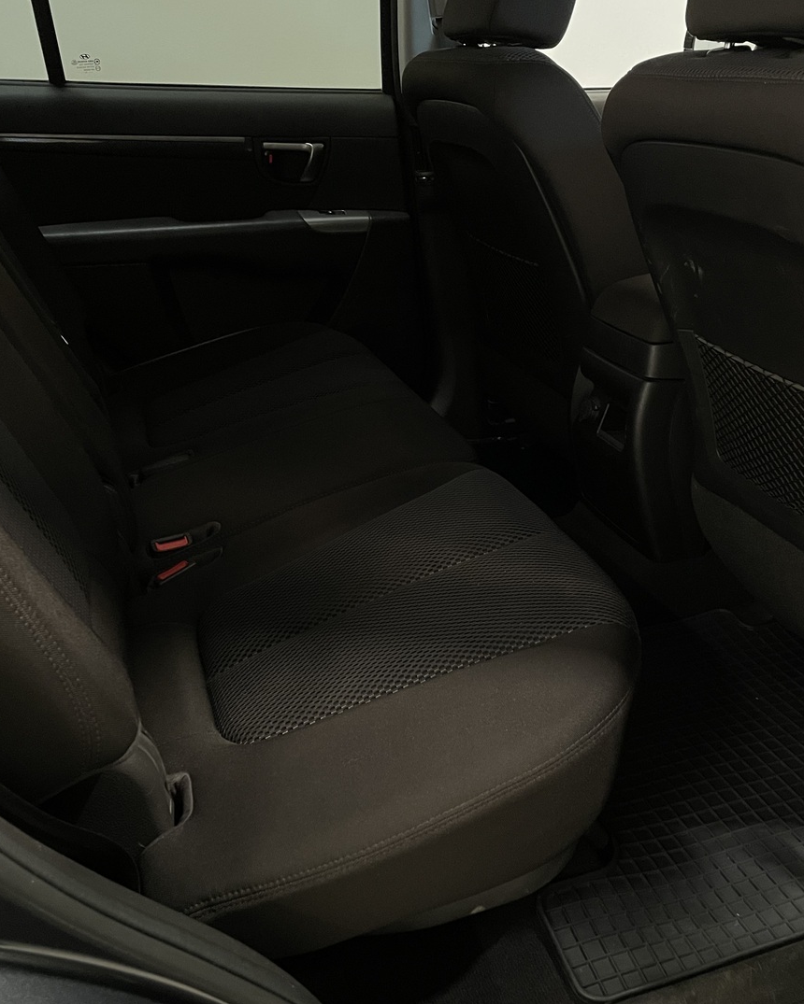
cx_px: 424
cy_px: 503
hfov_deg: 43.3
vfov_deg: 52.8
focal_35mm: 34
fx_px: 1011
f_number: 1.6
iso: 500
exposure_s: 1/33
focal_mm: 4.2
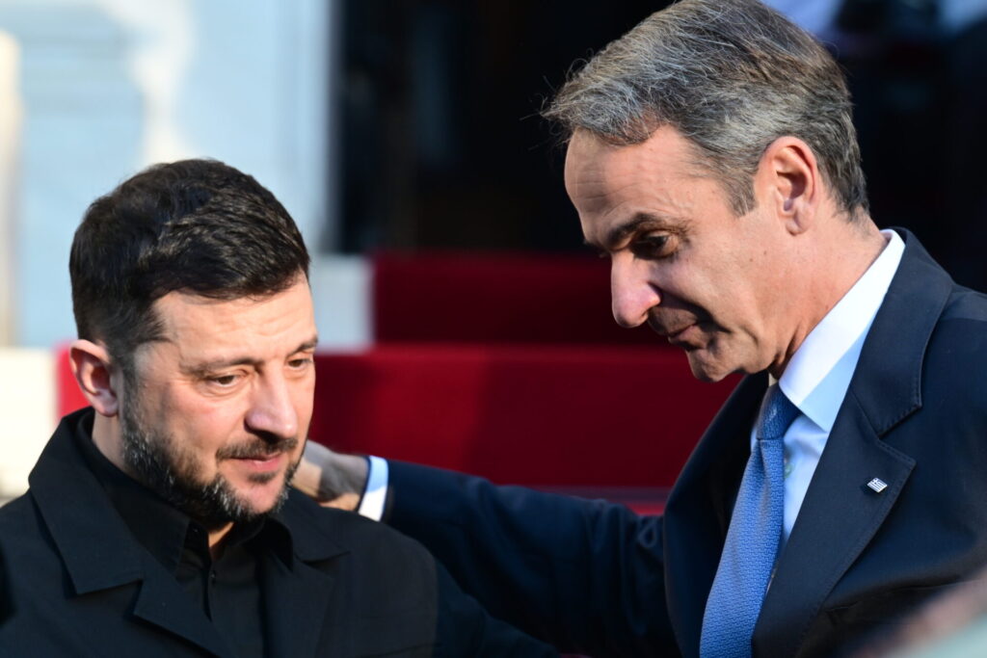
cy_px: 329
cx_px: 494
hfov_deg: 10.3
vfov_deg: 6.9
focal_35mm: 200
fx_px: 5484
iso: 500
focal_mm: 200
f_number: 4.5
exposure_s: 1/320
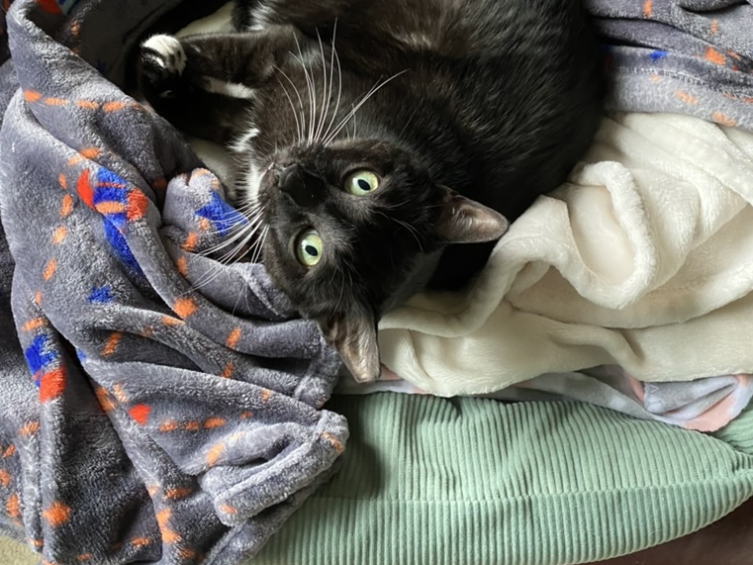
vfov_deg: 40.0
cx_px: 374
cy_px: 172
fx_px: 761
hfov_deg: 52.6
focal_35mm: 35
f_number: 1.8
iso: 500
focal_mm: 4.25
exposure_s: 1/44
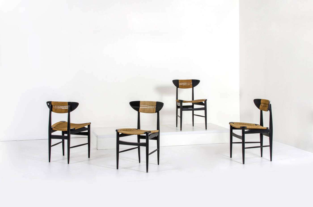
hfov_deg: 37.9
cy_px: 104
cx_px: 156
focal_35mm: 52
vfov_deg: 25.6
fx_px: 455
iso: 125
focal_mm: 35
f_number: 18
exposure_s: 1/160
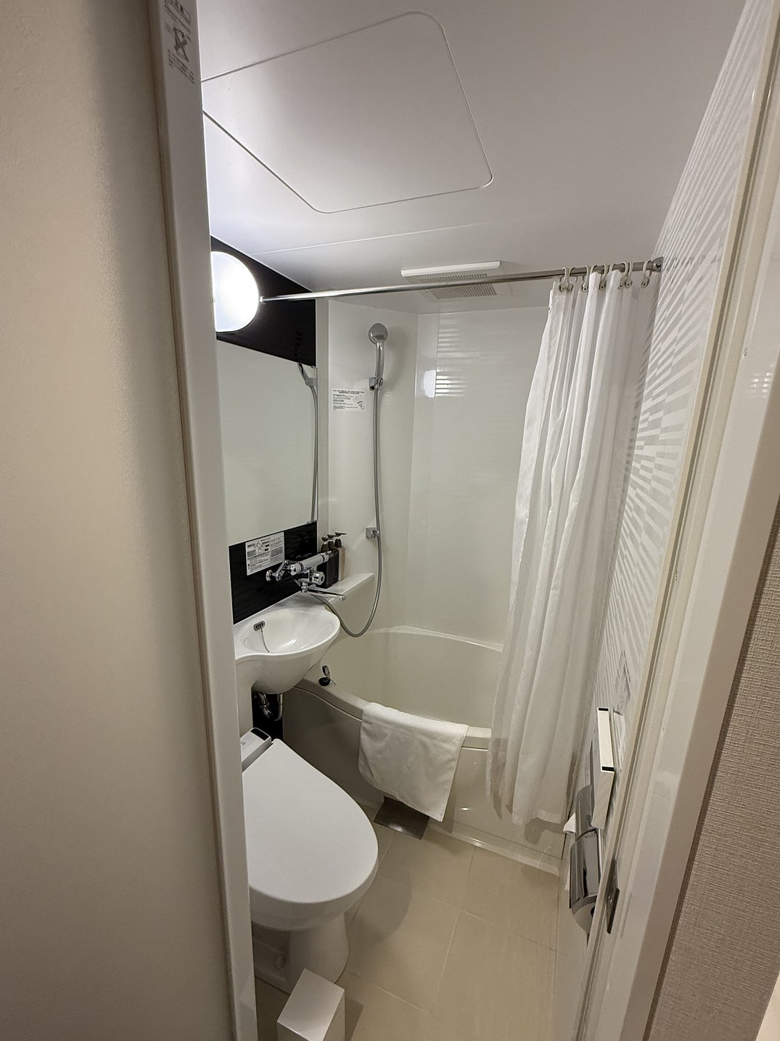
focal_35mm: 15
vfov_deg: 98.0
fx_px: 451
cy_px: 555
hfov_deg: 81.7
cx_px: 395
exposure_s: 1/60
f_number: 2.2
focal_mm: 2.22
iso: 250
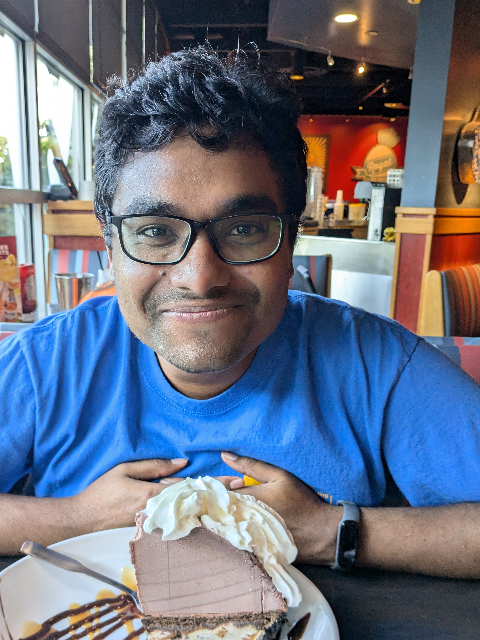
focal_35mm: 35
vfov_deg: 52.4
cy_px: 365
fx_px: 647
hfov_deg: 40.5
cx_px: 190
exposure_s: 1/120
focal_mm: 4.38
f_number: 1.73
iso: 146
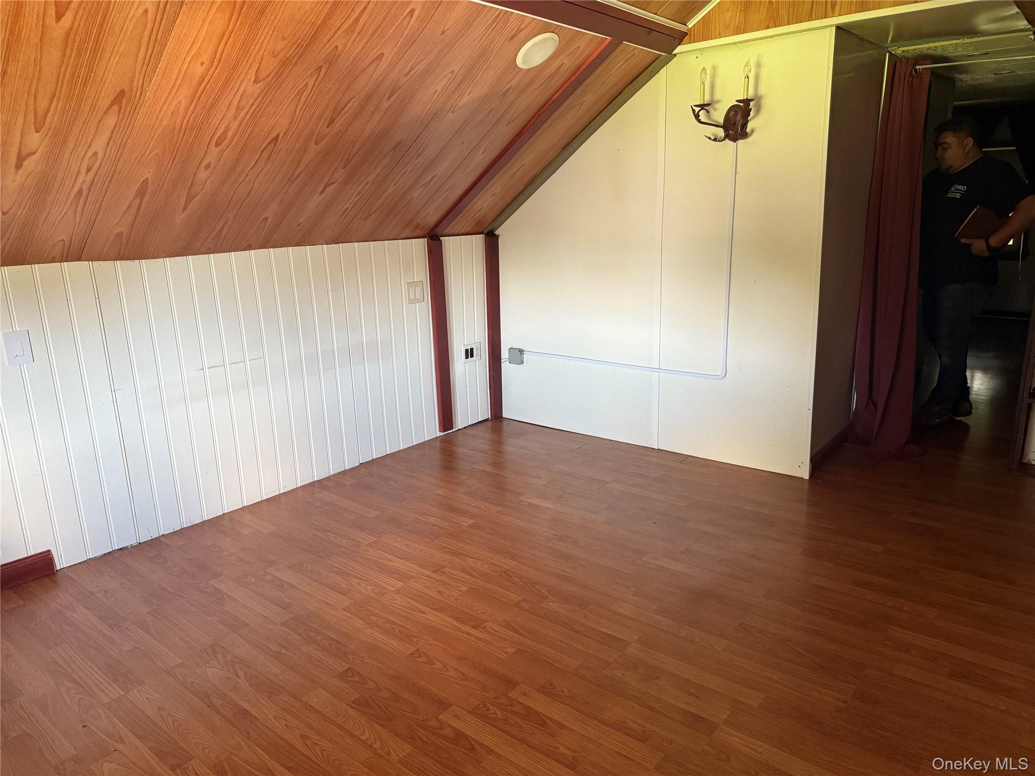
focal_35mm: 24
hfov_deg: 71.6
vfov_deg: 56.8
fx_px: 718
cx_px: 518
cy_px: 388
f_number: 1.78
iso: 320
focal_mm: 6.76
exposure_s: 1/60
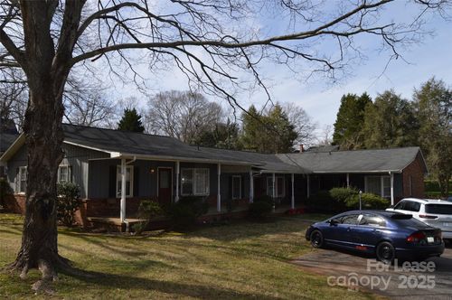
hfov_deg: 67.4
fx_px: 339
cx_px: 226
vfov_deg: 47.8
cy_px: 150
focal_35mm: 27
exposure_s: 1/200
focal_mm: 18
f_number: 9
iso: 100
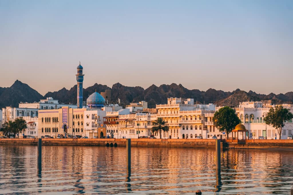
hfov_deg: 22.6
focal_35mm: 90
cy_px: 98
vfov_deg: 15.2
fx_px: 733
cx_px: 146
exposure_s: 1/640
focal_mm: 90
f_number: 4.5
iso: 800
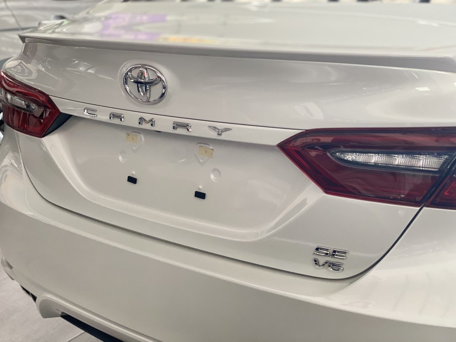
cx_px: 228
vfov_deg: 28.0
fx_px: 685
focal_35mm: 52
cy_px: 171
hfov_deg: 36.8
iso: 160
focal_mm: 6
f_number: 2
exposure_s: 1/122
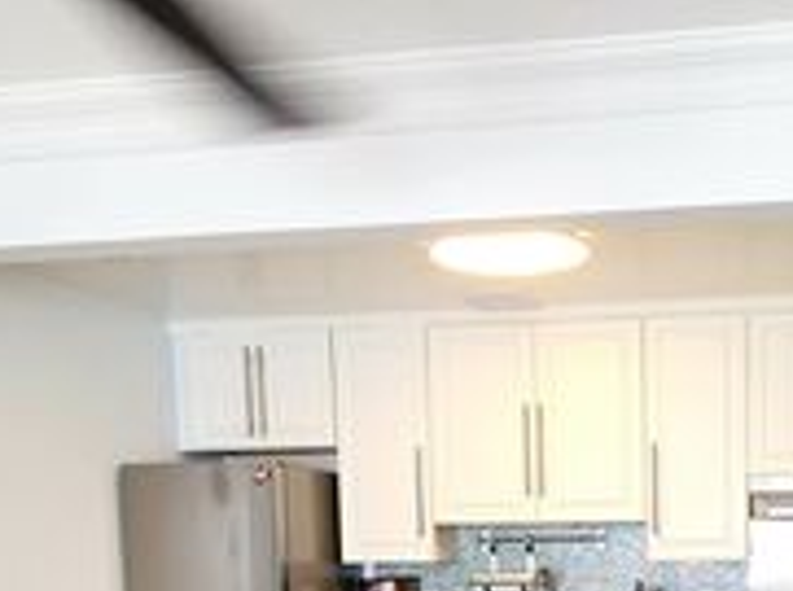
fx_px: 823
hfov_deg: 48.2
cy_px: 606
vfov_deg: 35.3
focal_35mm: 36
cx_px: 648
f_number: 2.2
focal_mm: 2.2
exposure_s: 1/60.2
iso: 160
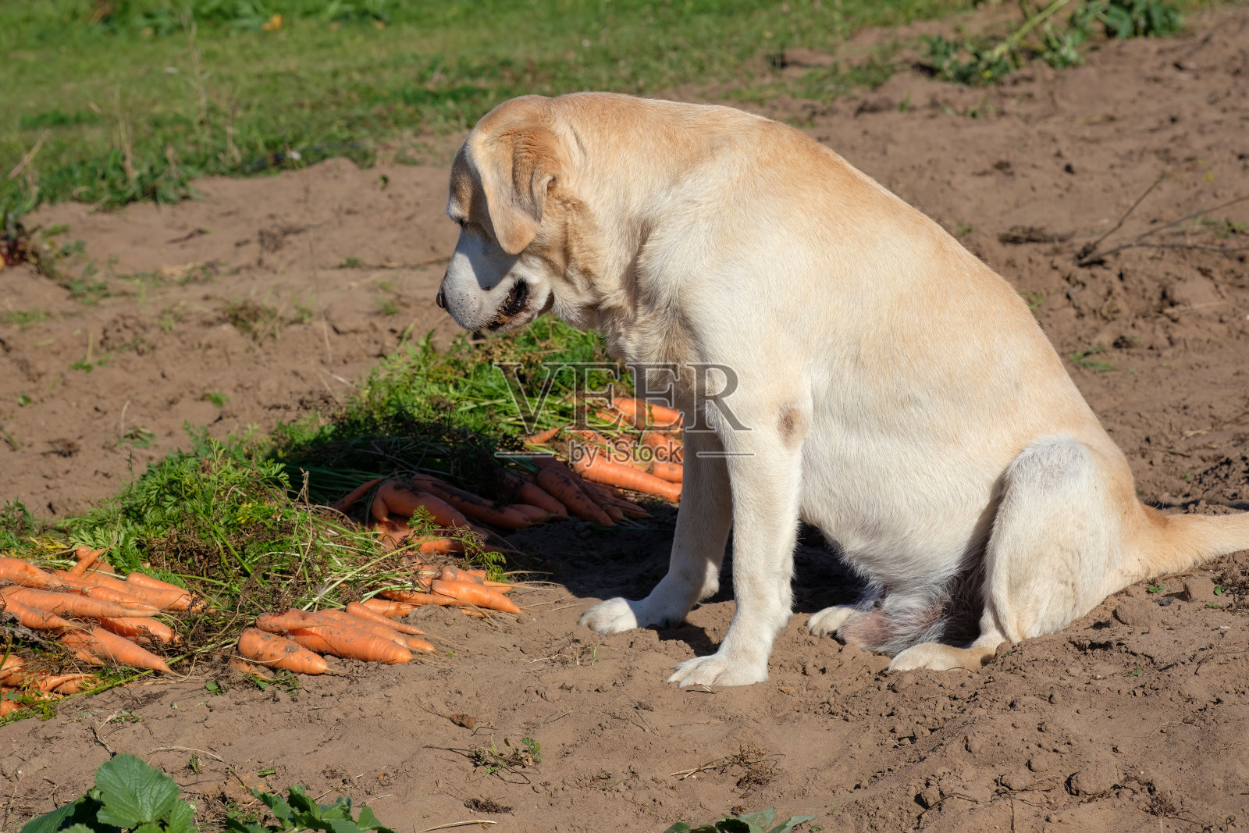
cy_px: 416
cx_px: 624
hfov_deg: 22.6
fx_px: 3123
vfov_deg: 15.2
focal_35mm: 90
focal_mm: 60
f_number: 7.1
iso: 200
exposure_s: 1/1000
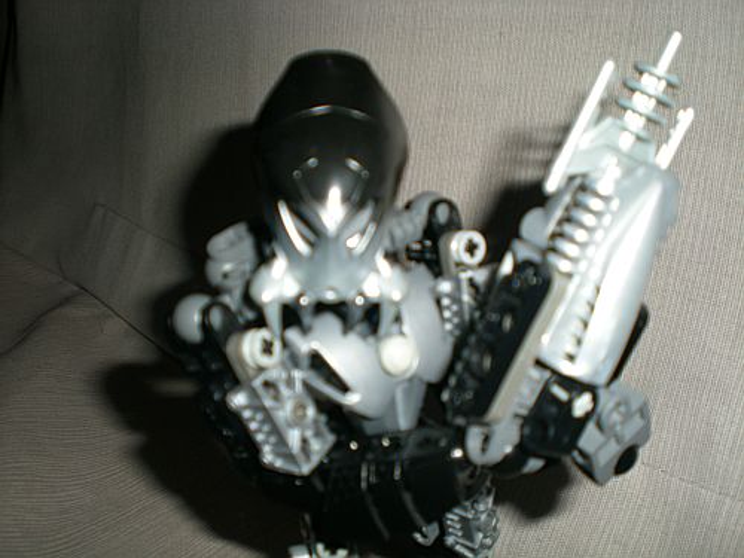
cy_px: 279
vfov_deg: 37.7
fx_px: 817
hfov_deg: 49.0
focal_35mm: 38
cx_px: 372
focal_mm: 6.3
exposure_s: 1/60
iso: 50
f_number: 3.1
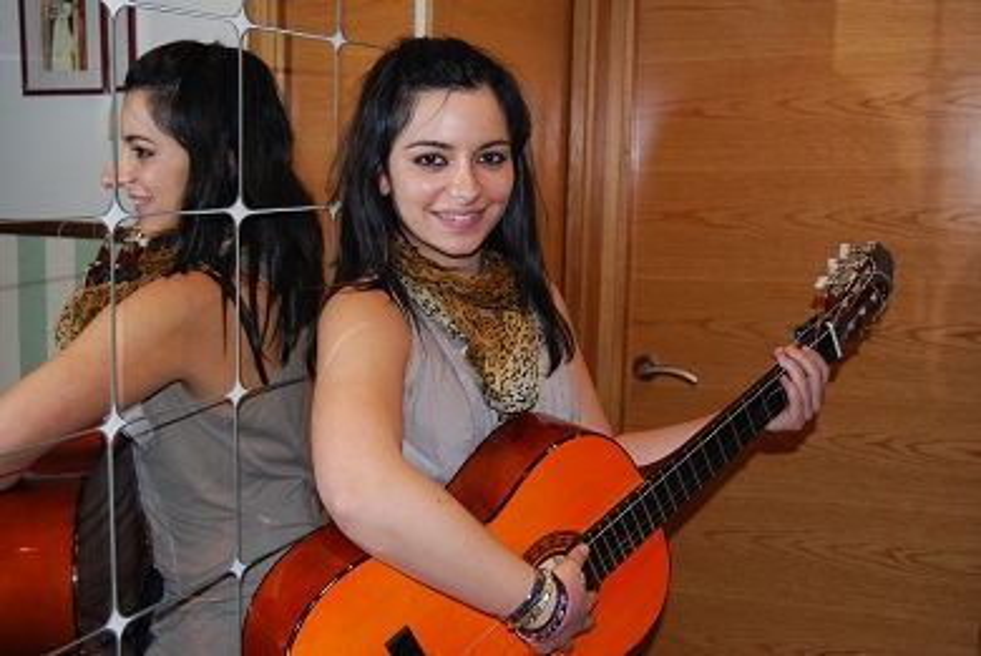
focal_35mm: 46
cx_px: 490
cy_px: 328
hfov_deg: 42.3
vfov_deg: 29.0
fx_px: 1269
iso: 200
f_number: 4.5
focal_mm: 31
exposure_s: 1/60
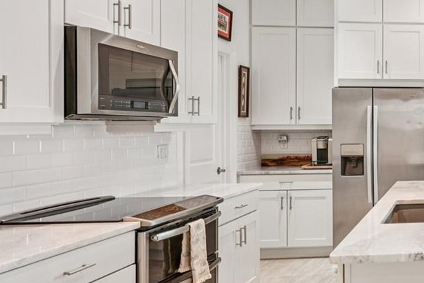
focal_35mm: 41
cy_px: 130
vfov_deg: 32.6
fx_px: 483
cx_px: 513
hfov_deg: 36.3
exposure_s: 1/25
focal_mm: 16
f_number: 8
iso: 400
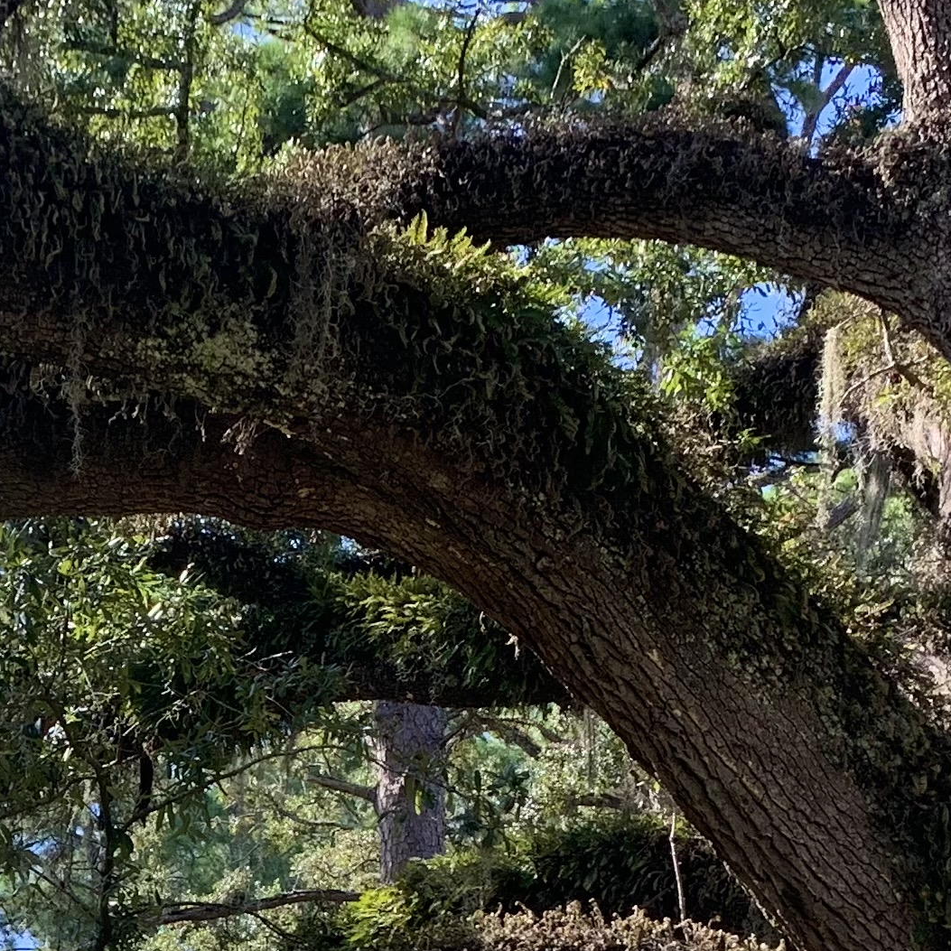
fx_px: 2735
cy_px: 1170
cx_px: -74
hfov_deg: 19.0
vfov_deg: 18.6
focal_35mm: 88
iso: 25
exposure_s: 1/374
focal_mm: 4.25
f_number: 1.8
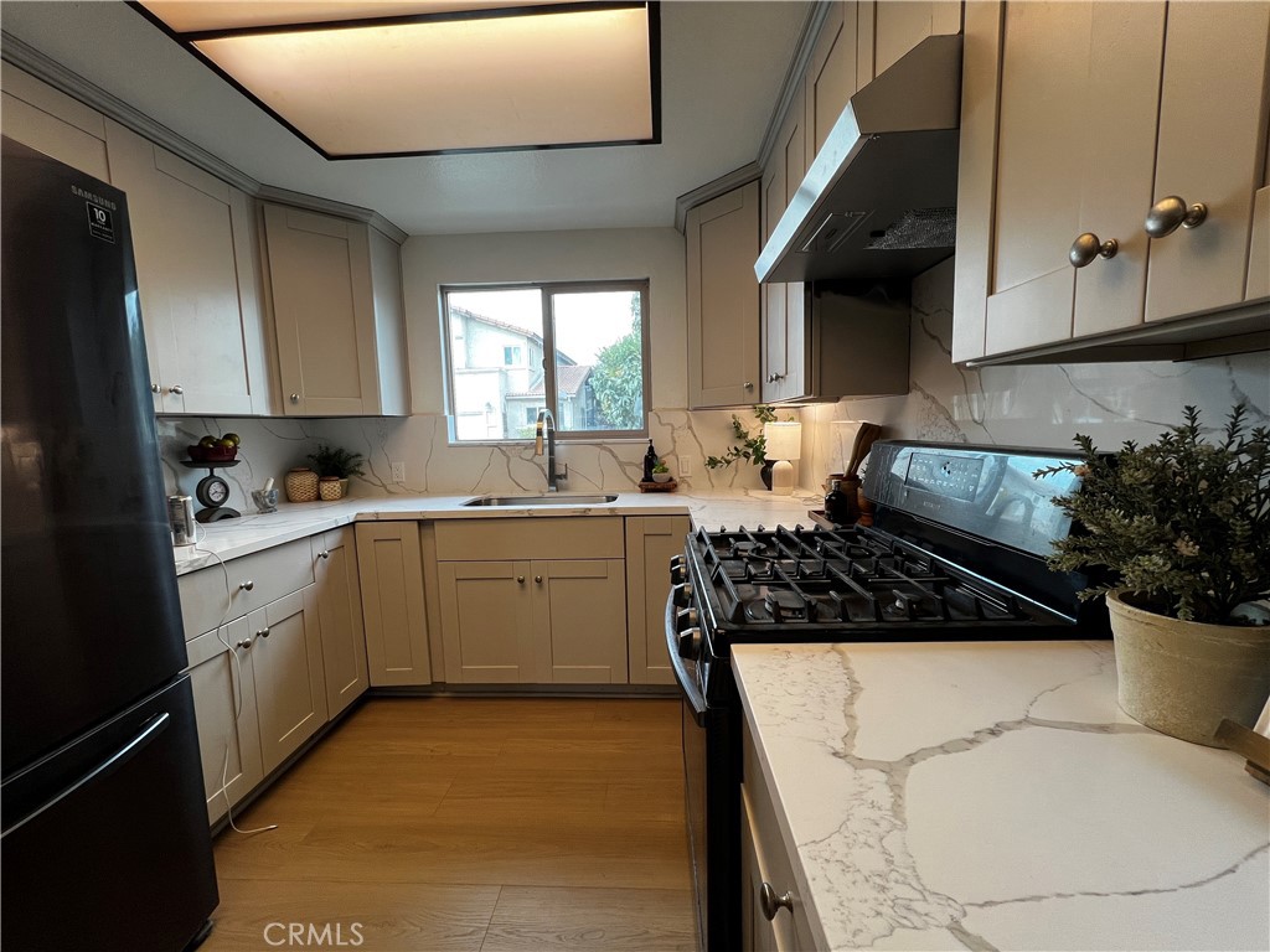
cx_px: 635
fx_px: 477
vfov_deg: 89.9
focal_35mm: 13
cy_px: 476
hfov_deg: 106.2
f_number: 1.8
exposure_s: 1/120
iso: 64
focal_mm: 1.57
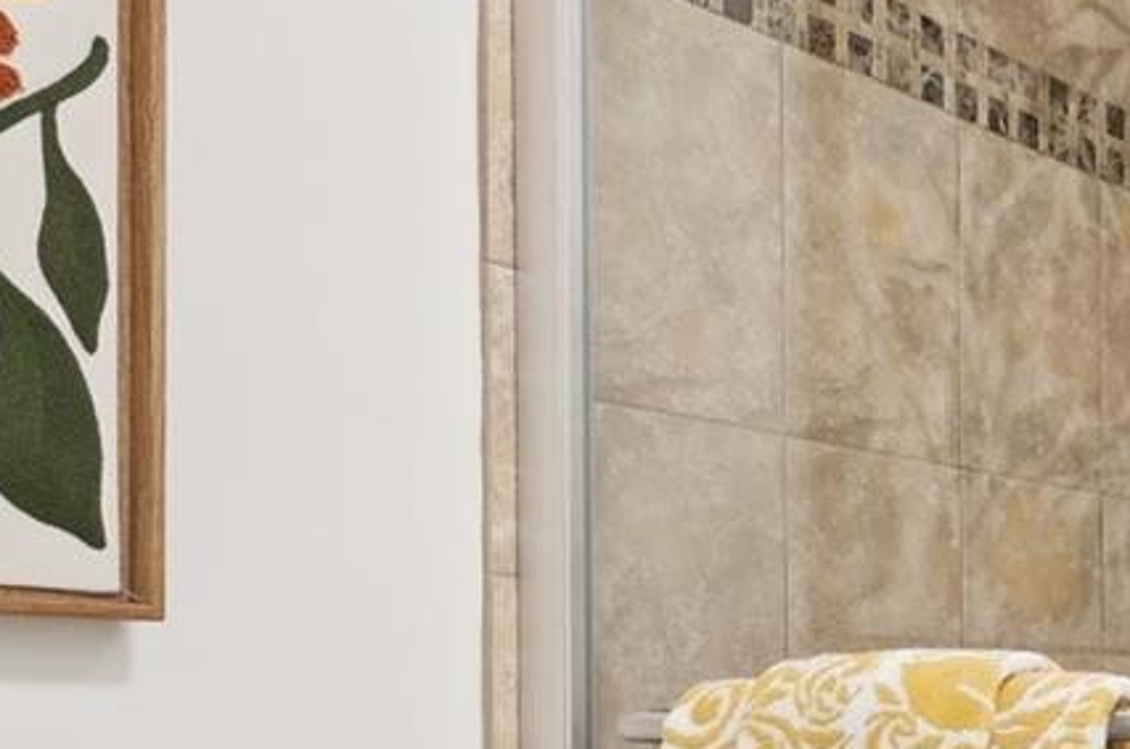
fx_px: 1880
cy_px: 721
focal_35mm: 60
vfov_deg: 21.8
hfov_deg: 28.6
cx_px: 1387
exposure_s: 1/13
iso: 400
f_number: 8
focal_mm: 16
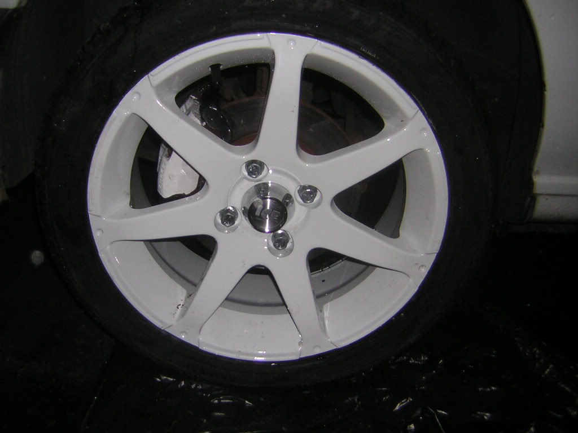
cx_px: 289
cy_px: 216
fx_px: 601
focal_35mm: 36
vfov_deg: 39.7
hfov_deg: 51.4
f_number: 2.6
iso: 50
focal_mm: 4.7
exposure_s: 1/60.1
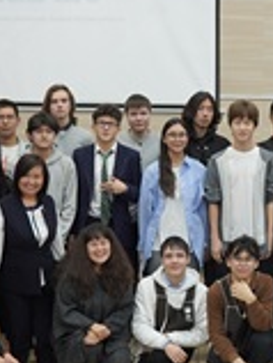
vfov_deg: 21.5
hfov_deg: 16.2
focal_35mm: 91
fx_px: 954
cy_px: 164
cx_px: 223
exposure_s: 1/160
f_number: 4
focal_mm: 30
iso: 500
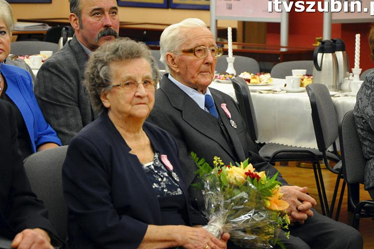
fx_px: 1521
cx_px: 190
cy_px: 124
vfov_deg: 9.3
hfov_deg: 14.0
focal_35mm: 147
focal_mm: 85
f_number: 5.6
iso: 2500
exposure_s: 1/80
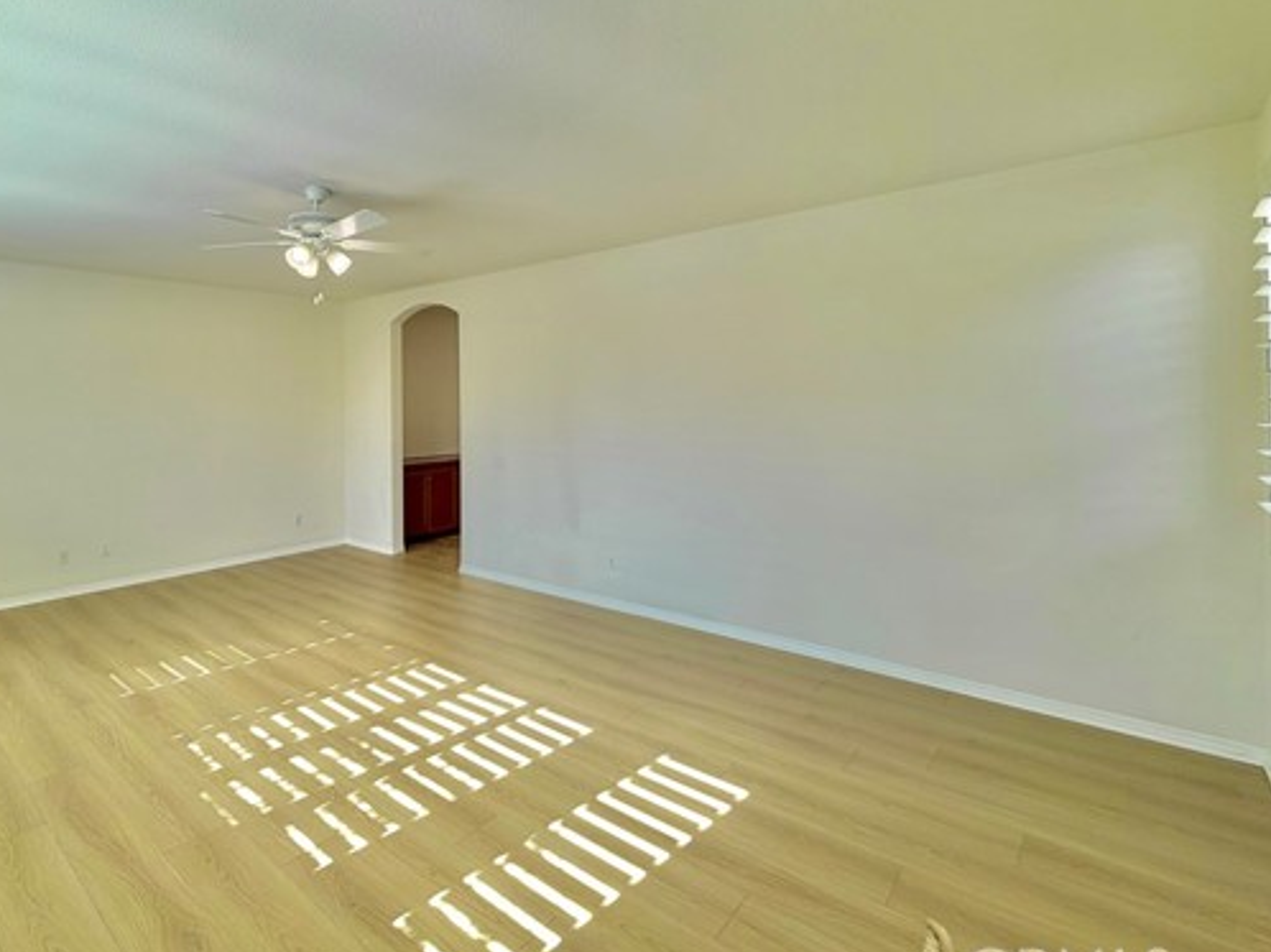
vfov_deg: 71.0
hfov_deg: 86.5
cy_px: 396
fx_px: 661
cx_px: 498
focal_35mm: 18
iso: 32
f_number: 2.2
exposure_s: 1/120
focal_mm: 2.22
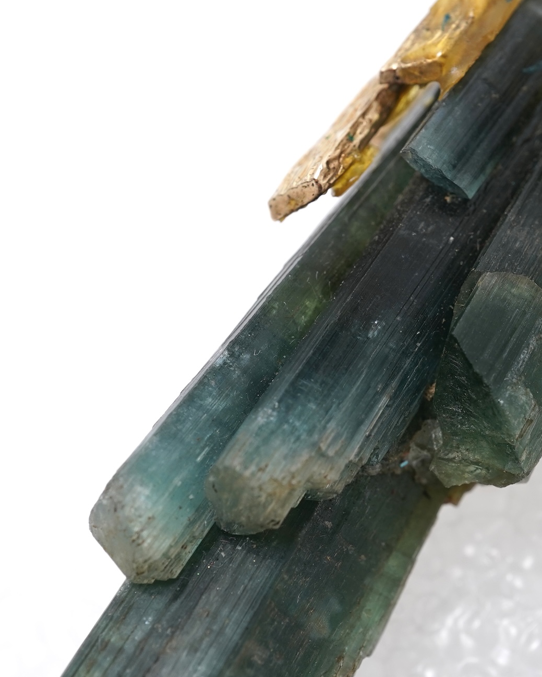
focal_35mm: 64
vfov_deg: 29.6
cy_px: 337
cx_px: 380
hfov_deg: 23.7
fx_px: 1283
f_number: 16
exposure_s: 1/125
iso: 400
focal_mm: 30
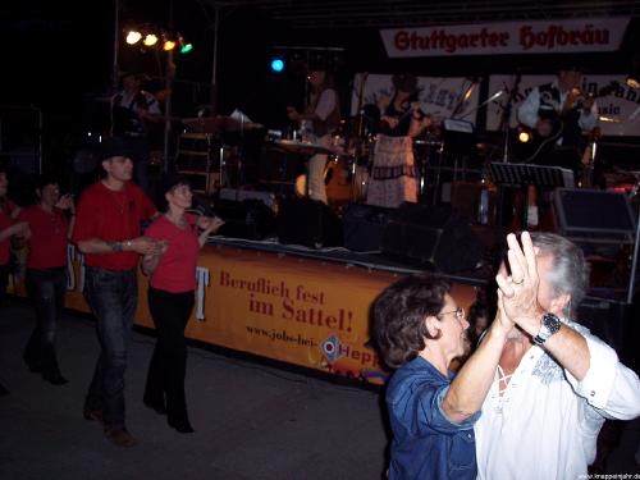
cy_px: 240
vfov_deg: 36.8
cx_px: 320
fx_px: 721
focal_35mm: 39
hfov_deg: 47.9
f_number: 2.8
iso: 100
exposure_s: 1/60
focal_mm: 8
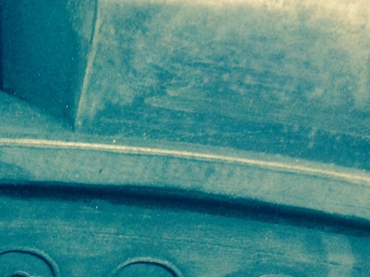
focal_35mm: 86
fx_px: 919
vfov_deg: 16.4
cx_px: -41
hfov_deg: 21.5
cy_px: 335
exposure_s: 1/15
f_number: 2.2
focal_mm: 4.12
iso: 400
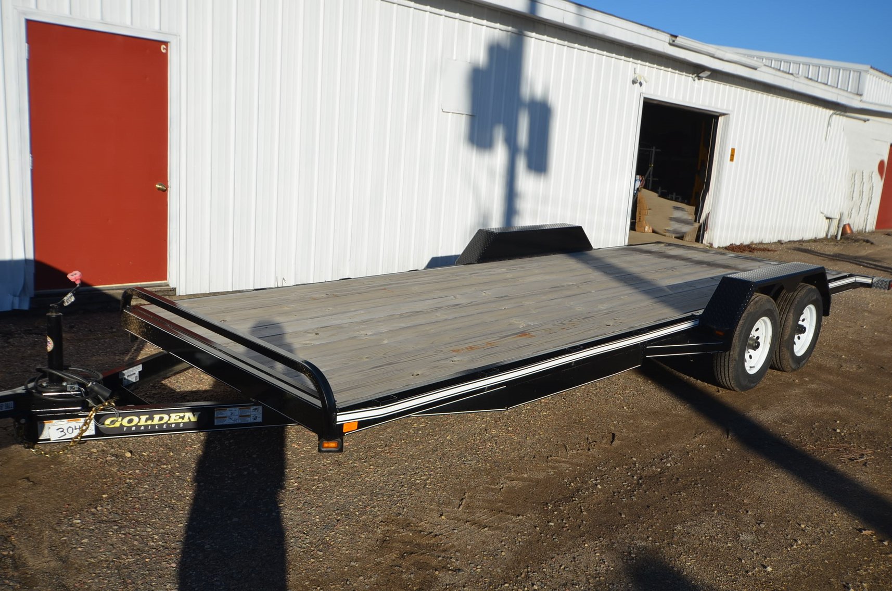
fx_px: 742
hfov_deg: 62.0
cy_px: 296
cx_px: 446
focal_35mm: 30
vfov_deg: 43.4
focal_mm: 20
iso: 100
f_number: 9
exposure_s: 1/320
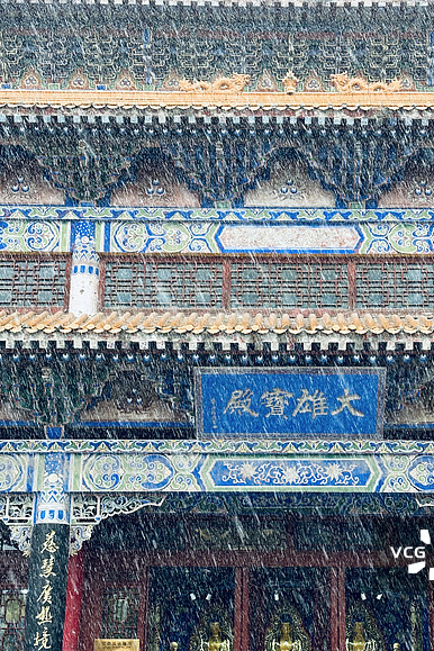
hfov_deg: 19.7
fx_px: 1248
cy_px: 344
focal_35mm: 69
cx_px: 287
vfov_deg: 29.2
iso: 80
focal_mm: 6.86
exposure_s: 1/135
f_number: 1.78
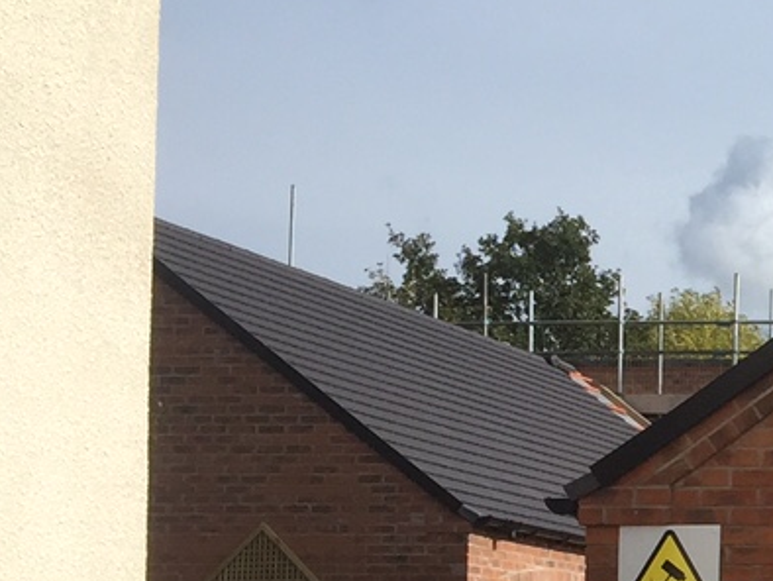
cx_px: 1422
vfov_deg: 12.1
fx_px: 2681
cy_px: 677
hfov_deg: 14.3
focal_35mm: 120
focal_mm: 4.15
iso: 32
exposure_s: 1/2083
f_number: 2.2
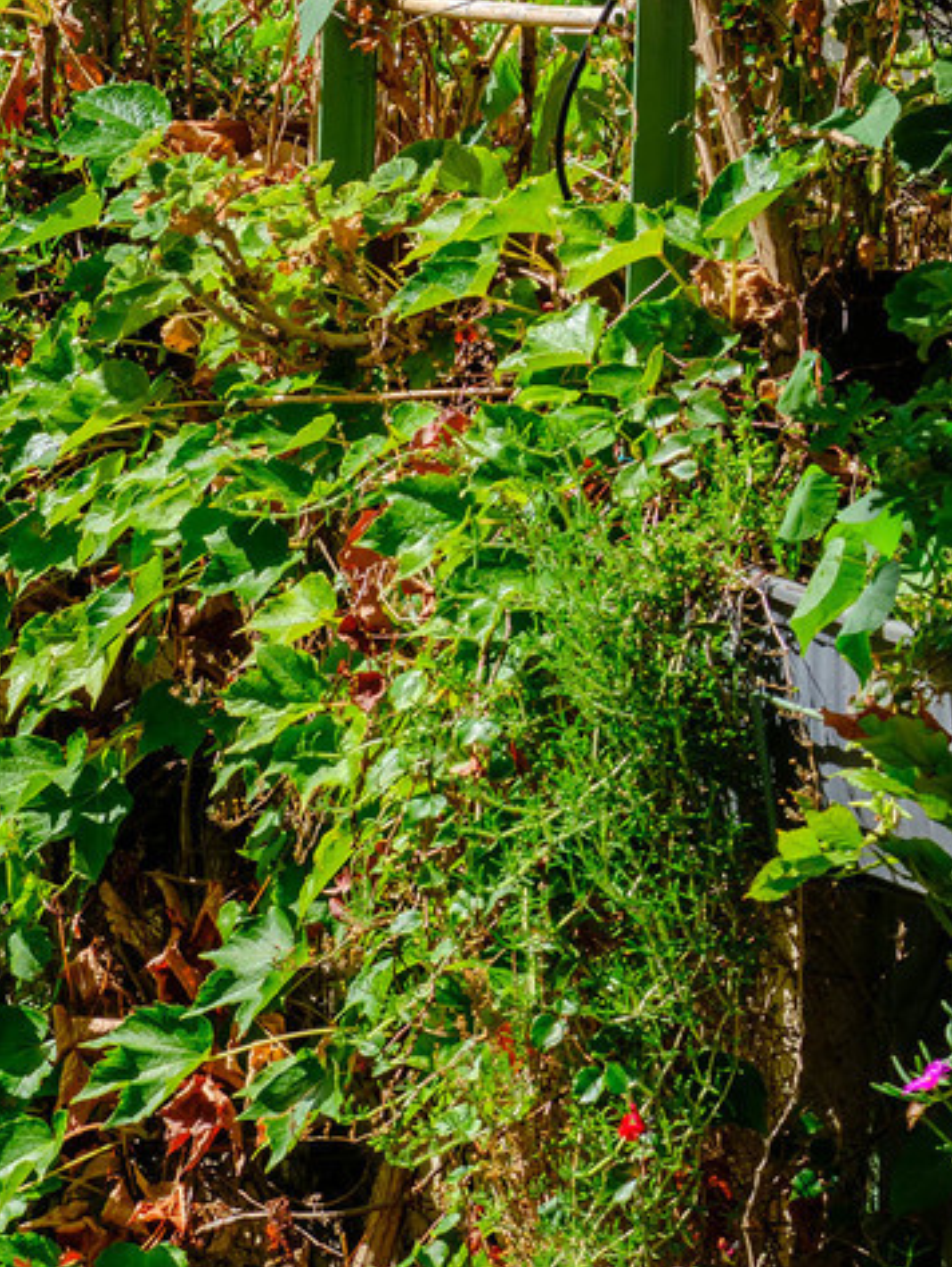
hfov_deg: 6.5
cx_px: -794
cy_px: 1477
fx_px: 8243
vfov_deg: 8.7
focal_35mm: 225
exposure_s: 1/160
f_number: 11
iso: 320
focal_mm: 63
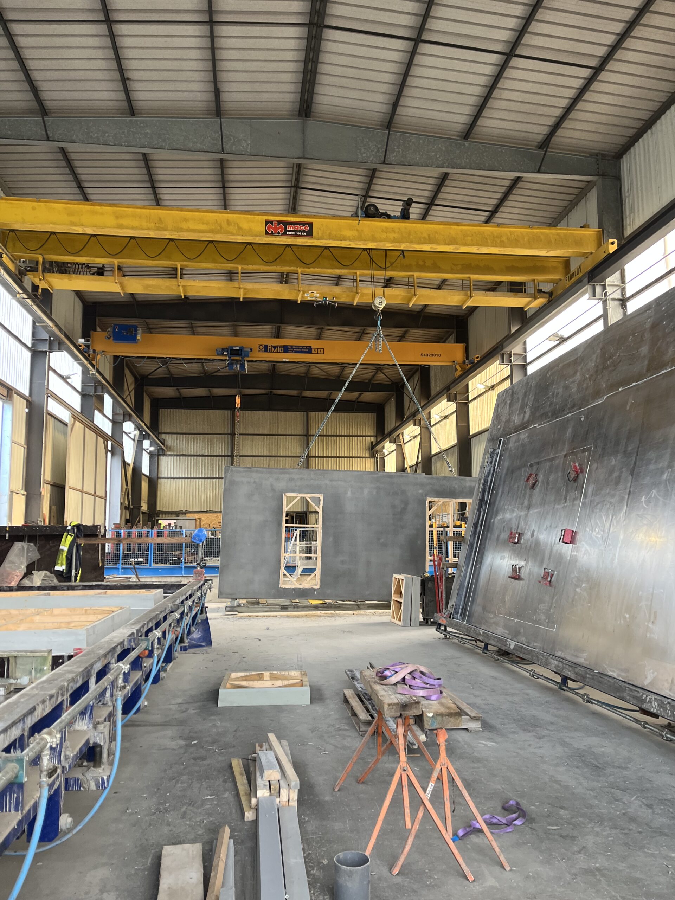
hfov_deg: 53.1
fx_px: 676
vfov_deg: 67.3
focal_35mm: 26
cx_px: 338
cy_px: 450
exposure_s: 1/102
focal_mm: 5.1
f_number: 1.6
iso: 125
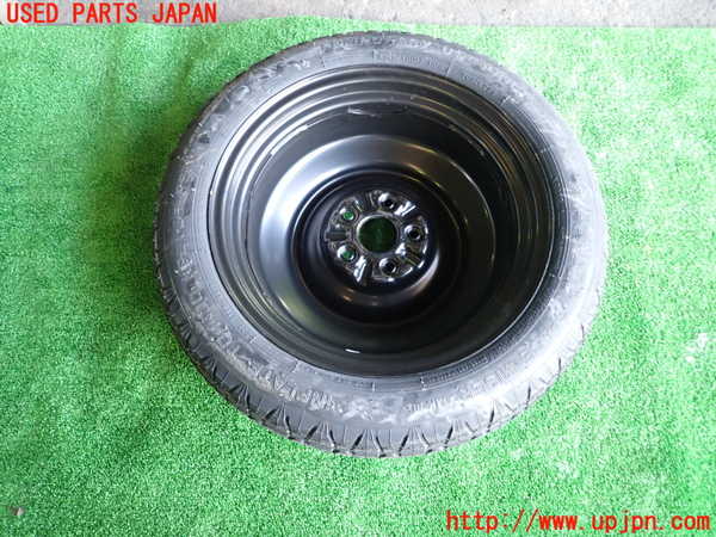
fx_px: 517
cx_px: 358
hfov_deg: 69.4
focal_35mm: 25
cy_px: 268
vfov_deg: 54.9
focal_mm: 4.5
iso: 200
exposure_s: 1/30
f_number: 2
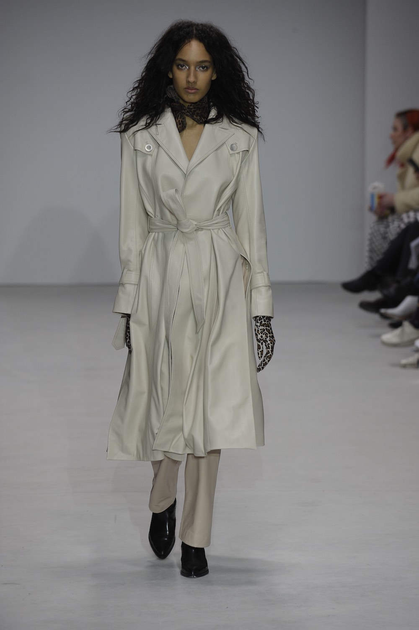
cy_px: 315
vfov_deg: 10.3
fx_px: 3496
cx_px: 210
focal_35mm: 200
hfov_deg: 6.9
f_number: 5
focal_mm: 200
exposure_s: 1/500
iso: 1000
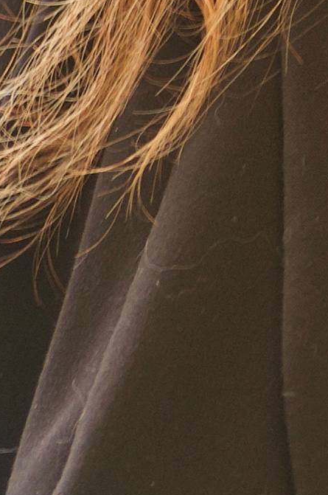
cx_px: 809
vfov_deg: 2.0
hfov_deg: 1.4
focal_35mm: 1007
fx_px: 13814
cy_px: -381
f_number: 4
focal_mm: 105
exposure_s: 1/50
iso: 200
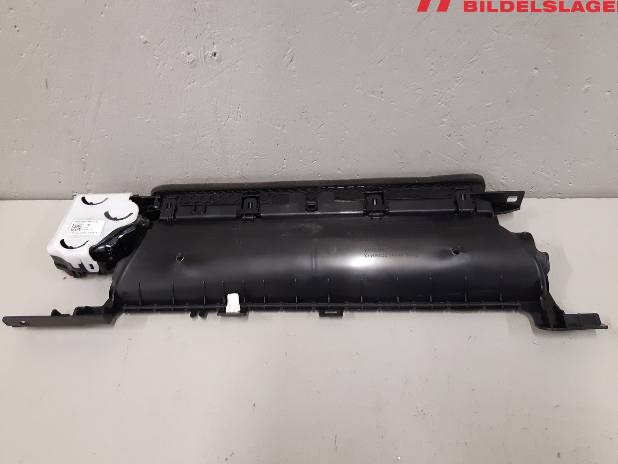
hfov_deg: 59.8
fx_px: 536
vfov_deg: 46.8
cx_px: 274
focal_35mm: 30
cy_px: 221
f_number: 1.7
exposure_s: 1/50
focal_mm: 3.93
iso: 200
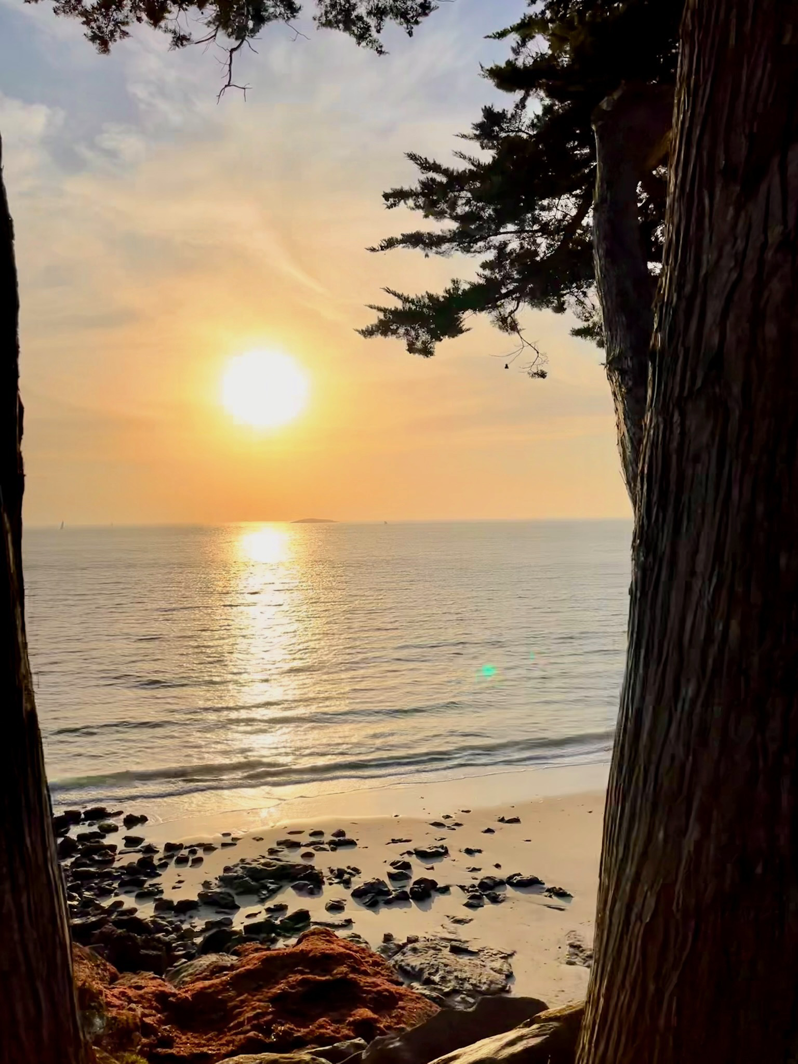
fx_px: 799
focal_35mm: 26
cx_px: 399
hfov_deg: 53.1
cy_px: 532
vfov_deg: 67.3
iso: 50
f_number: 1.6
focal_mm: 5.1
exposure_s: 1/9901
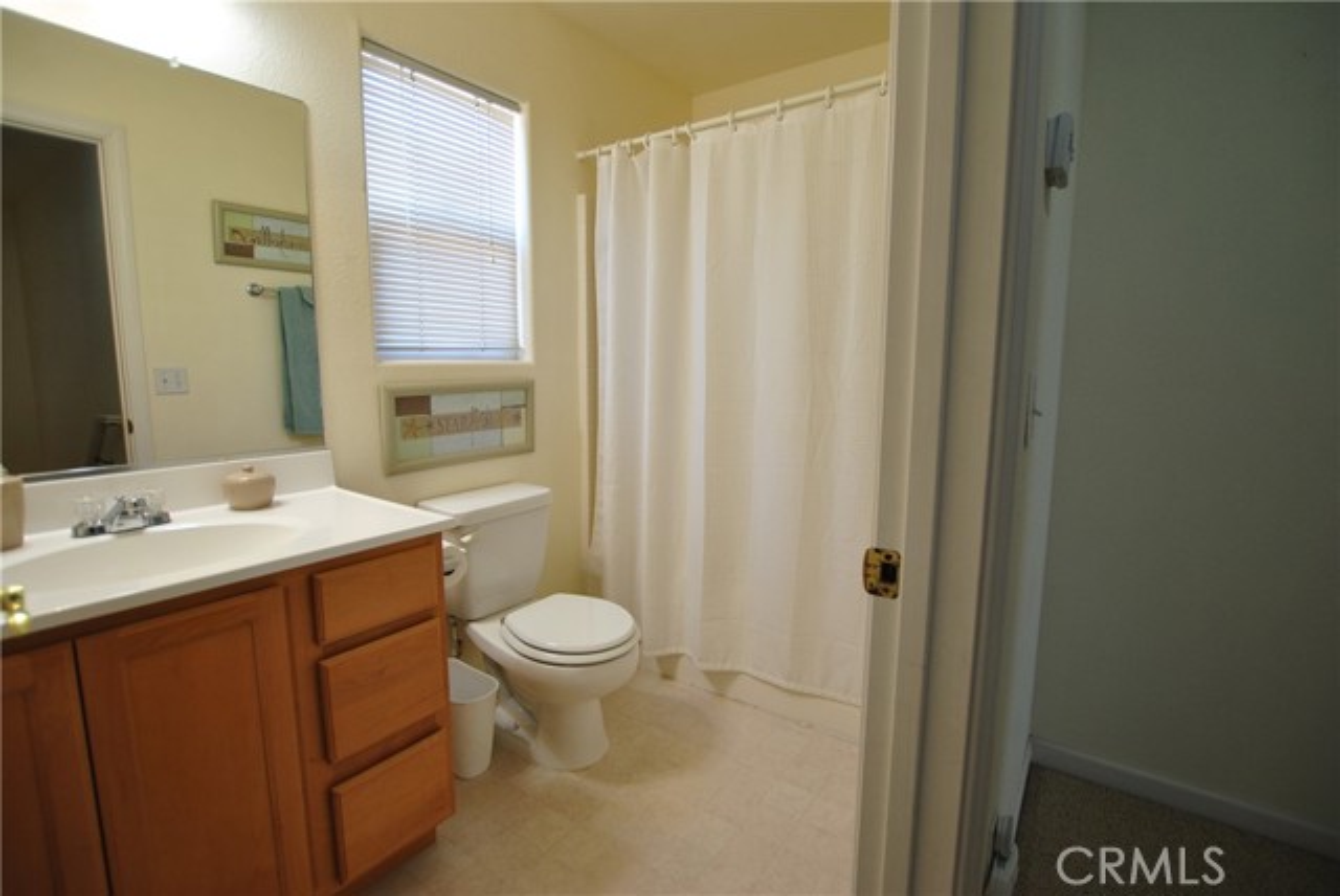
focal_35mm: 16
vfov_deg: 72.2
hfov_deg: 94.9
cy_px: 448
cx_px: 670
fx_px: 615
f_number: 3.5
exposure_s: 1/60
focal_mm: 11
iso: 200
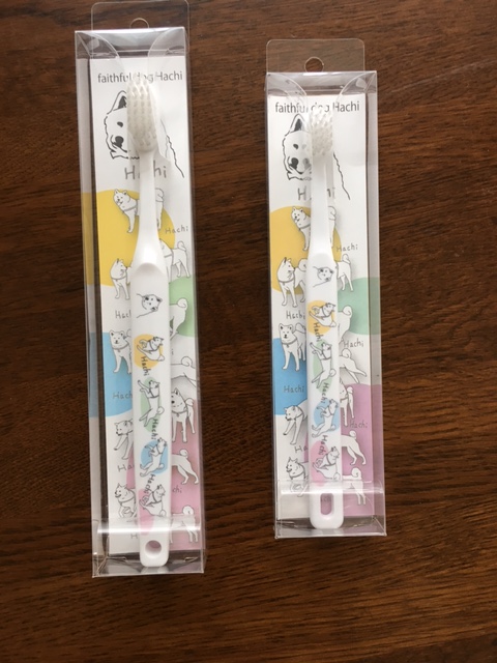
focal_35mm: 29
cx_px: 248
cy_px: 332
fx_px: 555
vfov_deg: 61.7
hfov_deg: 48.2
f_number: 2.2
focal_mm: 4.15
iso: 64
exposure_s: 1/30
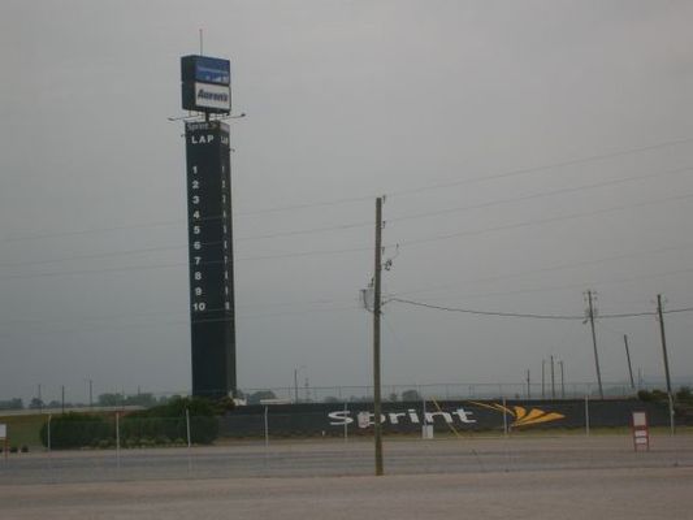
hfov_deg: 18.5
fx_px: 2123
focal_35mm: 106
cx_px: 346
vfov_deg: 14.0
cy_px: 260
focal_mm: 17.4
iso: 80
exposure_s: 1/180
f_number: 4.9
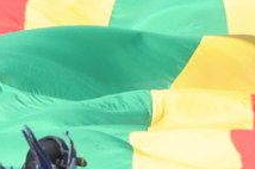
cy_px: 61
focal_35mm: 682
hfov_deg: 3.0
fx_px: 4826
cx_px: 74
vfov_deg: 2.0
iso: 200
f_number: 5.6
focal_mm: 95
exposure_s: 1/1000
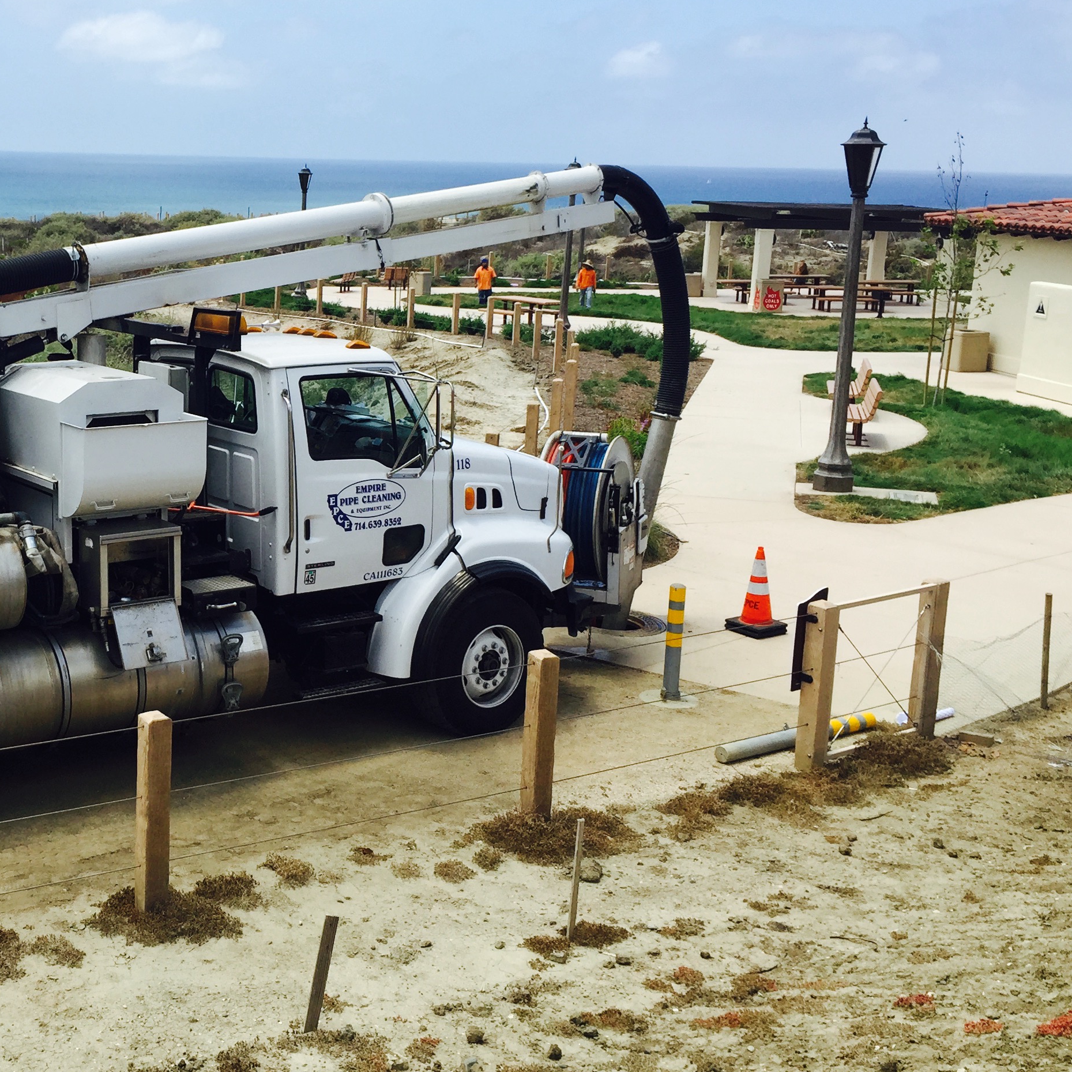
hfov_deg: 35.9
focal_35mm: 45
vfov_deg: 37.4
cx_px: 171
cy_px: 440
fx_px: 1577
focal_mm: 4.15
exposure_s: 1/1799
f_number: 2.2
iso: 32
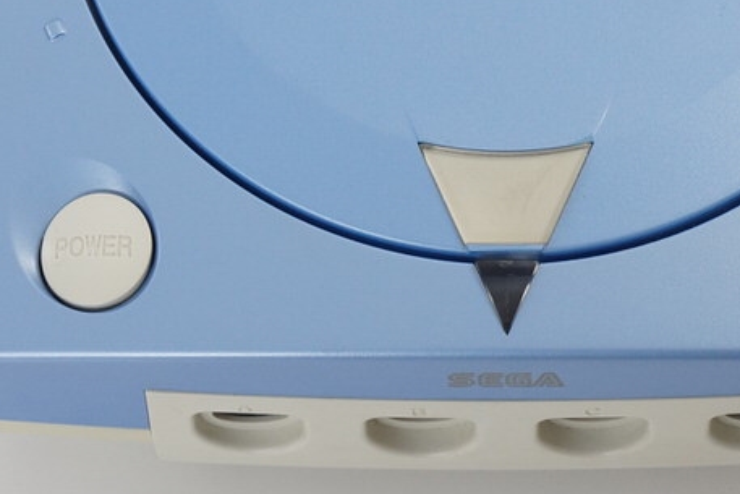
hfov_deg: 10.4
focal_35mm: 197
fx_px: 4050
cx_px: 505
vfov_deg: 6.9
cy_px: -100
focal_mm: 50
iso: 640
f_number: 6.3
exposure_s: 1/80
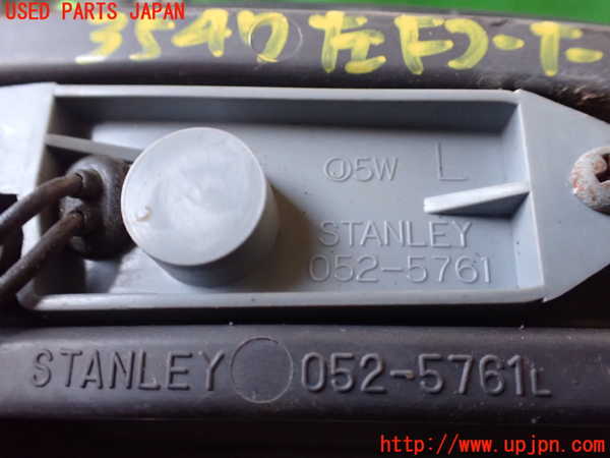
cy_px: 229
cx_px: 305
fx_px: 529
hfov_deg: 60.0
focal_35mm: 30
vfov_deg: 46.8
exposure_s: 1/30
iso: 1250
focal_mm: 5.4
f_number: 2.3
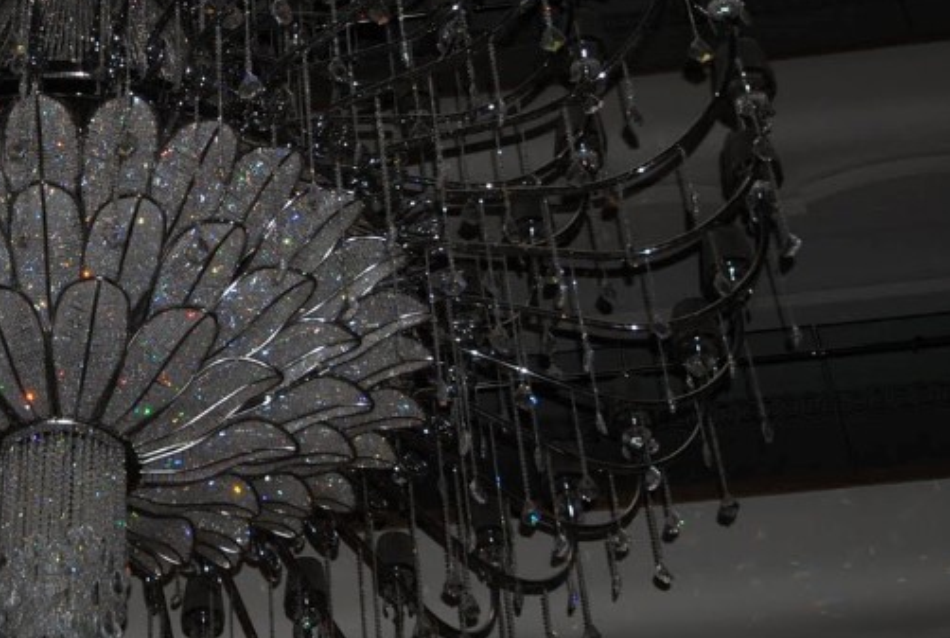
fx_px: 2168
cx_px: 117
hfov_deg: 24.1
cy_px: 218
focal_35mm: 82
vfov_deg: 16.7
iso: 200
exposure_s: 1/60
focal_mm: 24
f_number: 4.5
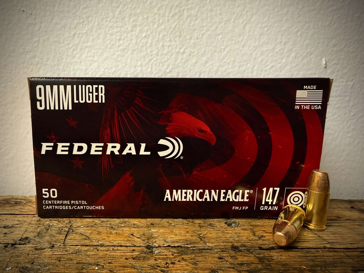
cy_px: 136
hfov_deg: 71.6
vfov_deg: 56.8
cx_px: 182
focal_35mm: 24
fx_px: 252
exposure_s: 1/60
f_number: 2.2
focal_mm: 2.22
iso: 320
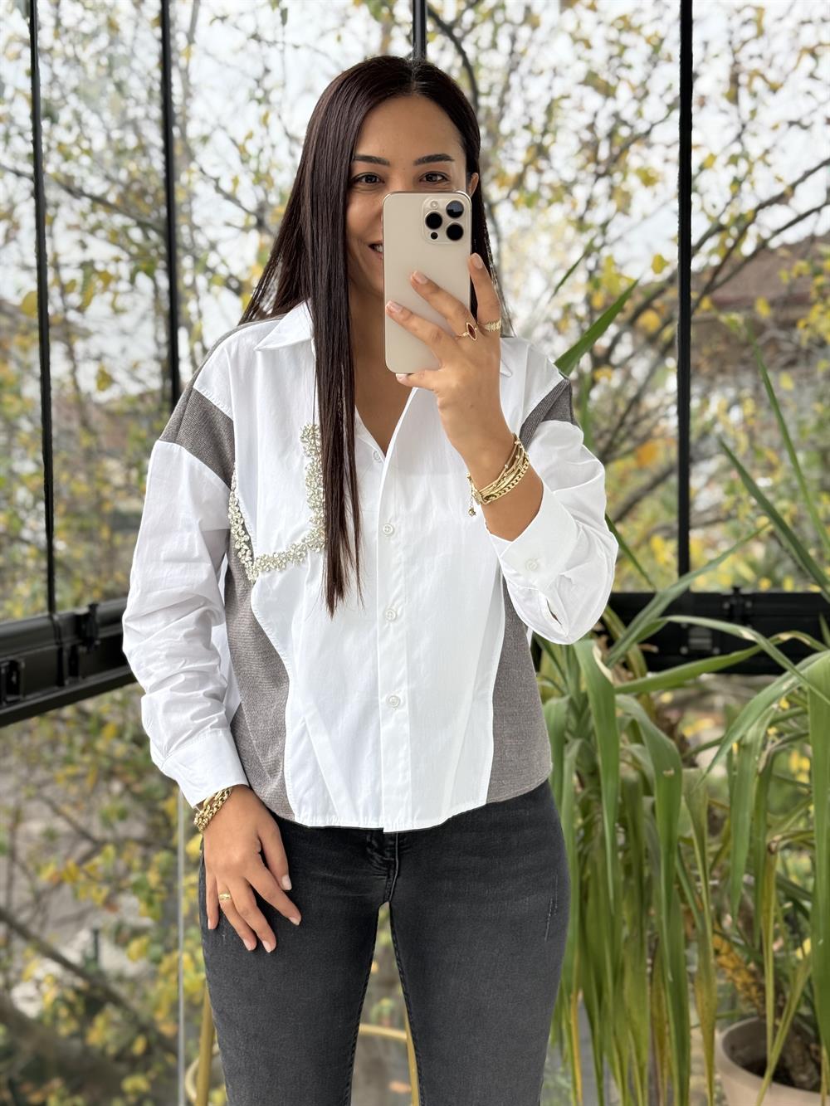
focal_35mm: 48
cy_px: 553
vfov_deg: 39.7
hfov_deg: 30.3
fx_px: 1534
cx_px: 415
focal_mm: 6.76
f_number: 1.78
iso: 80
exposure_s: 1/244
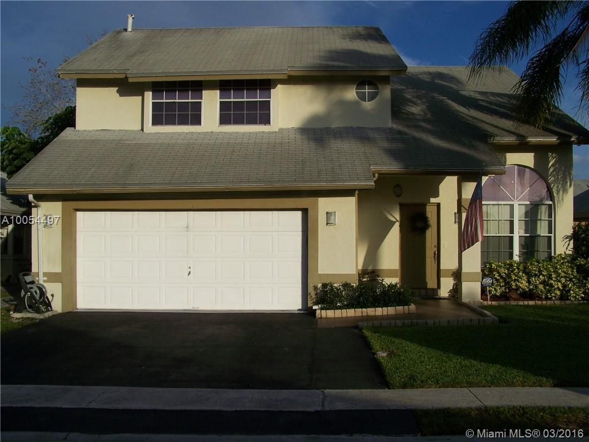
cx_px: 294
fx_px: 647
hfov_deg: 49.0
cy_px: 221
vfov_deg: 37.7
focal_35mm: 38
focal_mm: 6.3
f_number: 5.6
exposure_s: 1/640
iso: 80
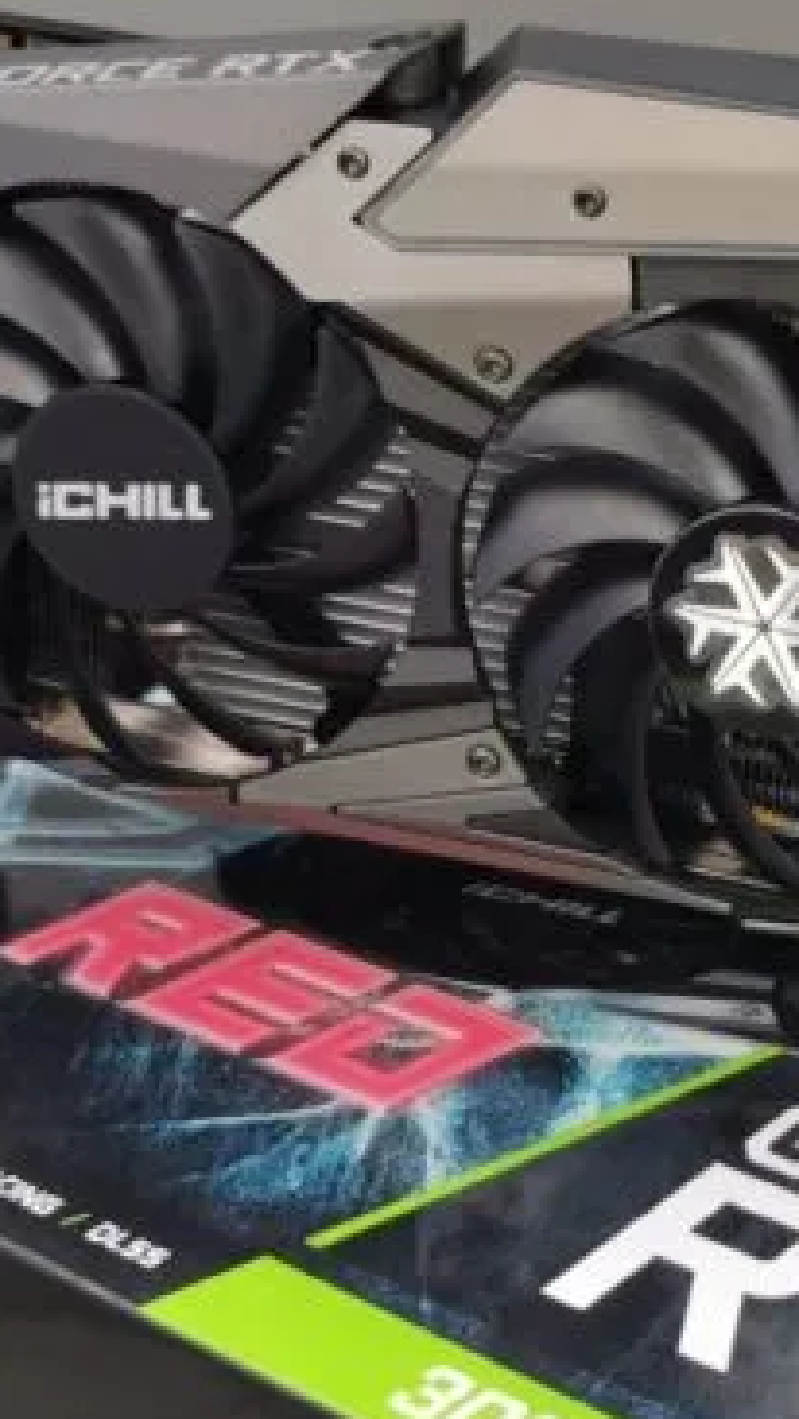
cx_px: 865
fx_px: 3012
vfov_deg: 26.5
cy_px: 779
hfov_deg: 14.8
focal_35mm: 80
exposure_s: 1/216
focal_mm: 5.56
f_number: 1.6
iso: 50
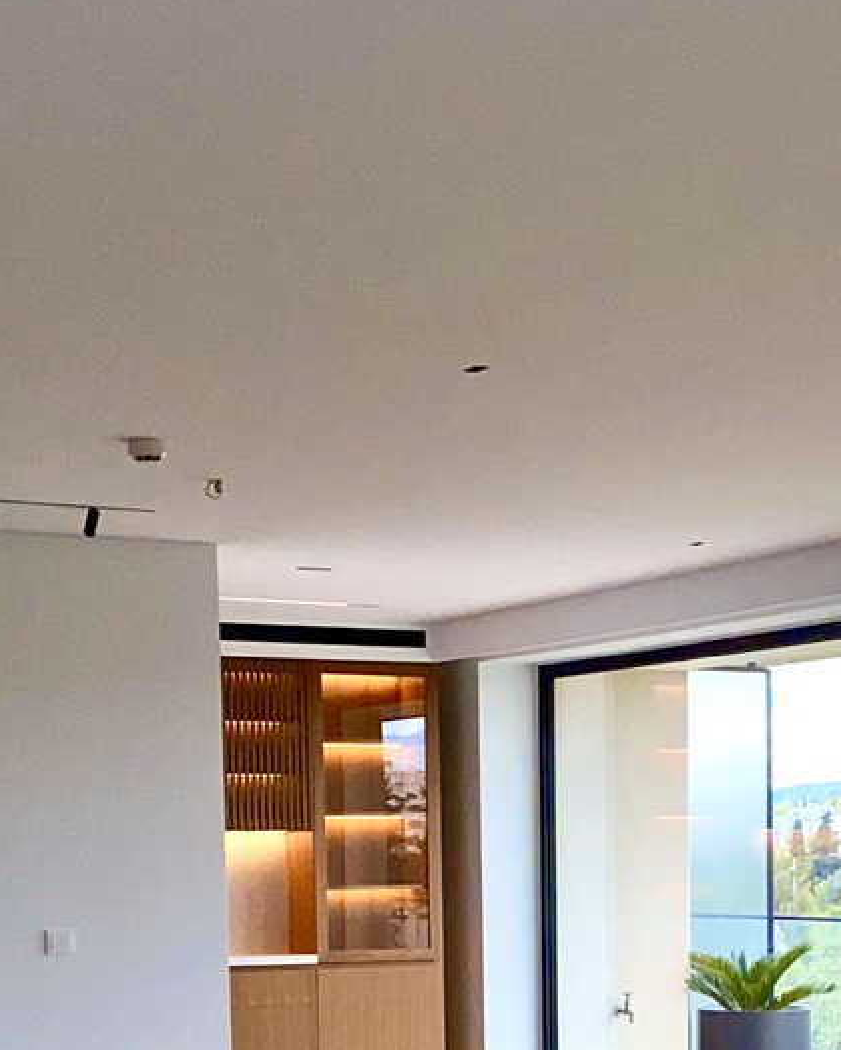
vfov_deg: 23.6
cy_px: 1074
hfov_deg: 19.8
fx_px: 2394
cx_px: 634
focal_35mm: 77
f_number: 1.8
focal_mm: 4.25
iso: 32
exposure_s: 1/767
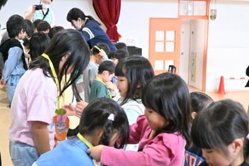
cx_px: 124
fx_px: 446
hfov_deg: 31.2
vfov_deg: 21.1
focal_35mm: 64
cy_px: 83
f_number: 6
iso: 20000
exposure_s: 1/1600
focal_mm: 43
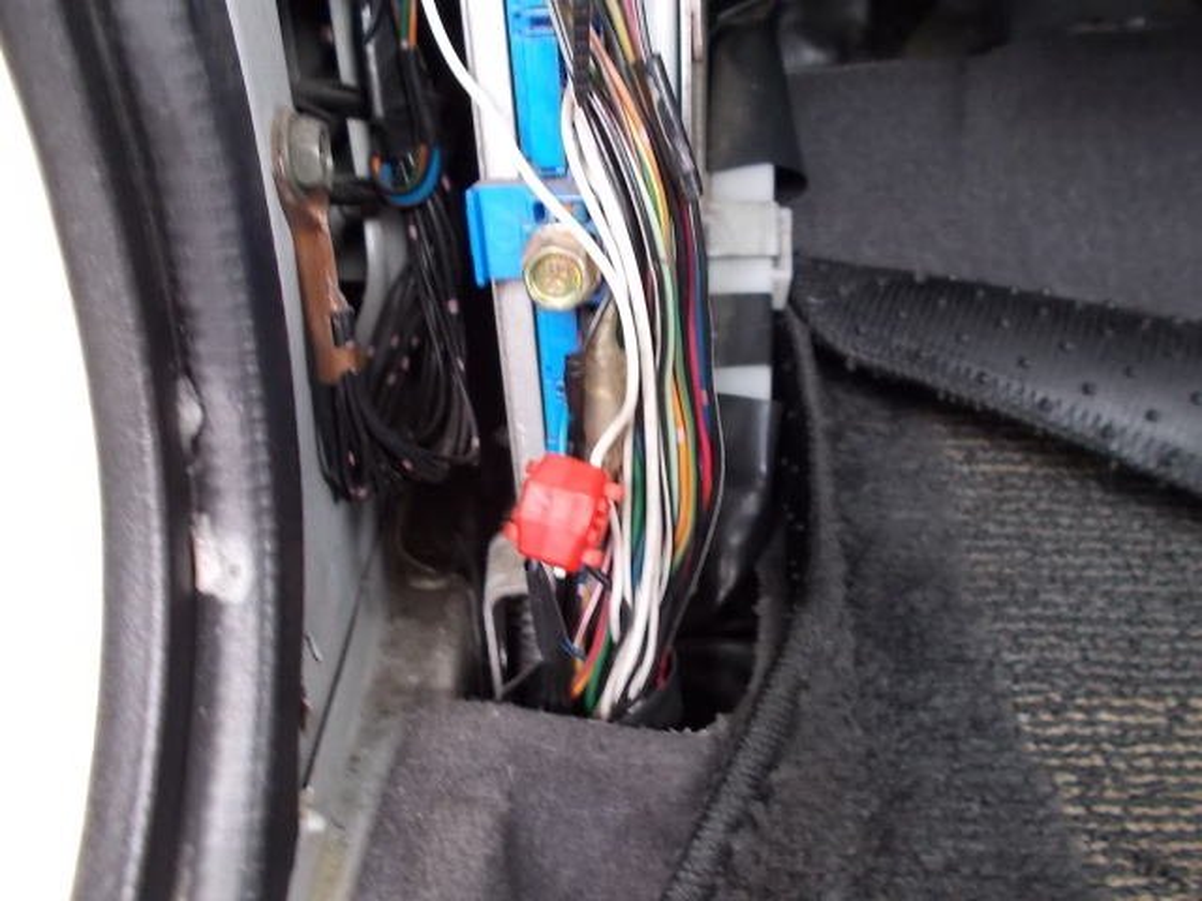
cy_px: 450
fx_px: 903
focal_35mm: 26
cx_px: 601
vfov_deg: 53.1
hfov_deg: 67.3
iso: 200
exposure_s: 1/15
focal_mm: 4.6
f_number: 3.2
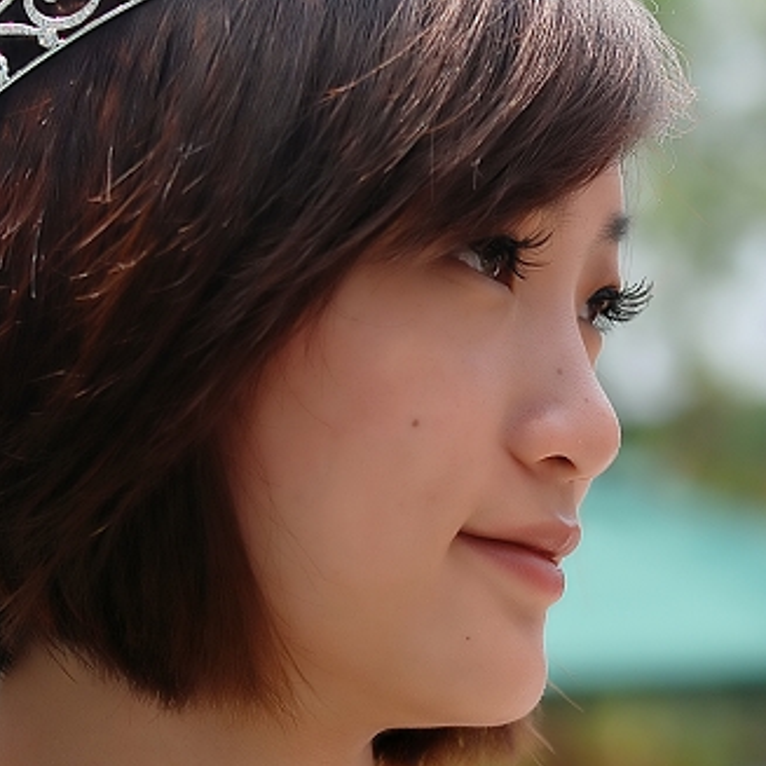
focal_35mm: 205
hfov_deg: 8.5
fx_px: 5132
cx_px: 504
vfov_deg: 8.5
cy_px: 422
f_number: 3.5
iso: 100
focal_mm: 70
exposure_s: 1/500
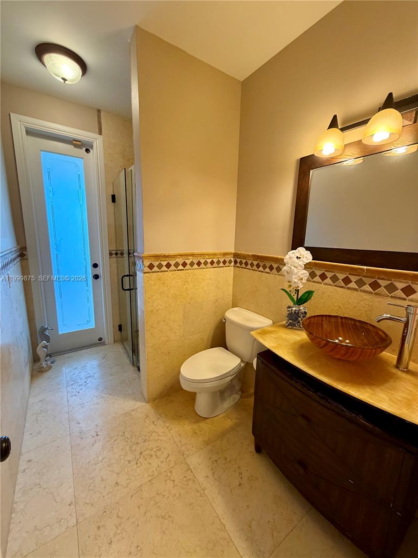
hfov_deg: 85.7
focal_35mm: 14
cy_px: 279
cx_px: 209
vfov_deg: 102.1
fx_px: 225
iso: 320
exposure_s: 1/120
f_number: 2.2
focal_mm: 2.22
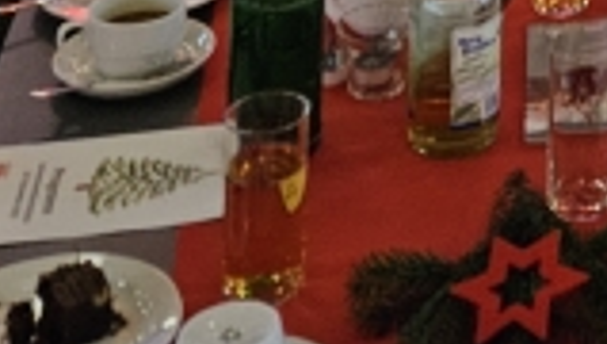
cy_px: -722
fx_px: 1902
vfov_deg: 8.5
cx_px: 851
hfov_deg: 16.8
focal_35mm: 118
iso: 640
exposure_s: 1/100
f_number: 1.8
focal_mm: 5.4
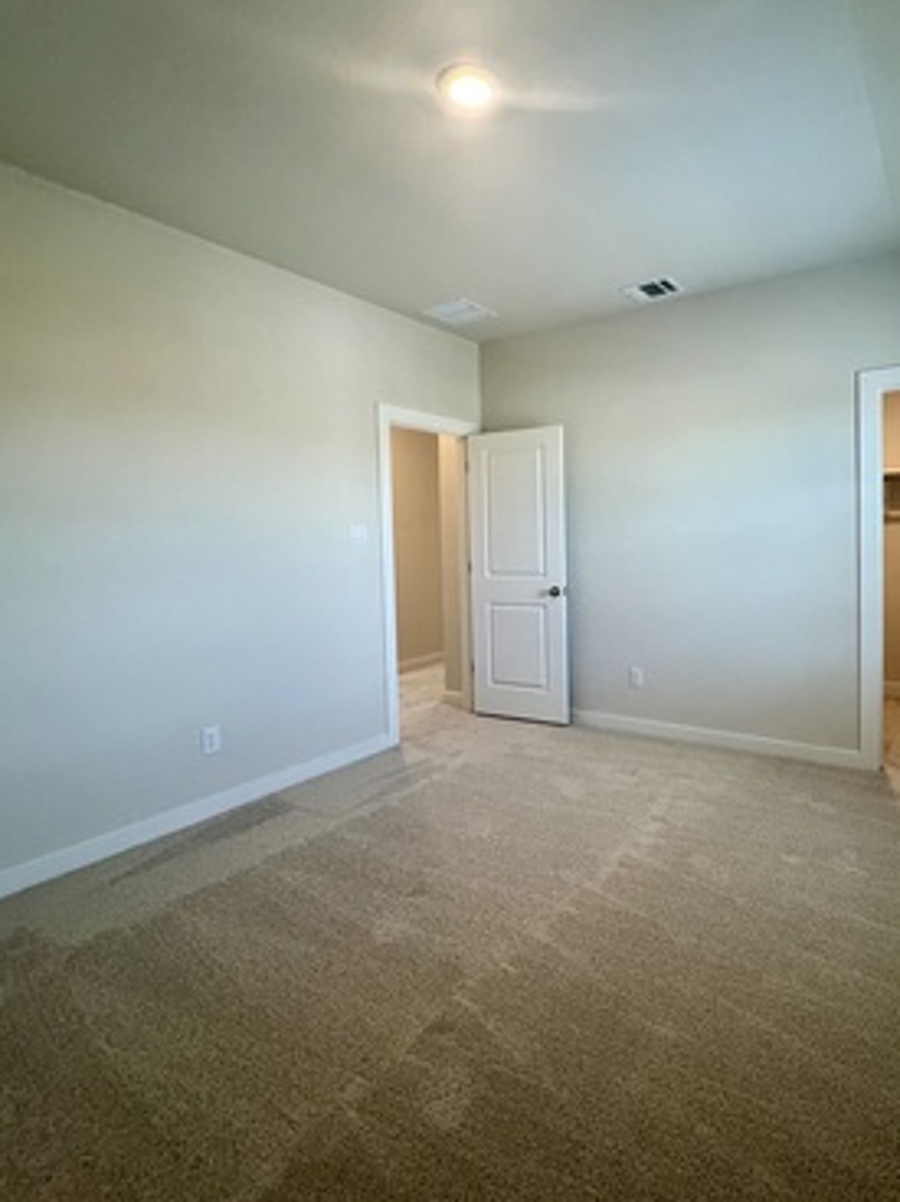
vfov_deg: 91.0
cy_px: 567
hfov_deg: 73.3
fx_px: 590
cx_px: 569
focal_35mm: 17
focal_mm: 1.57
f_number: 1.8
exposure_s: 1/120
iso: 200
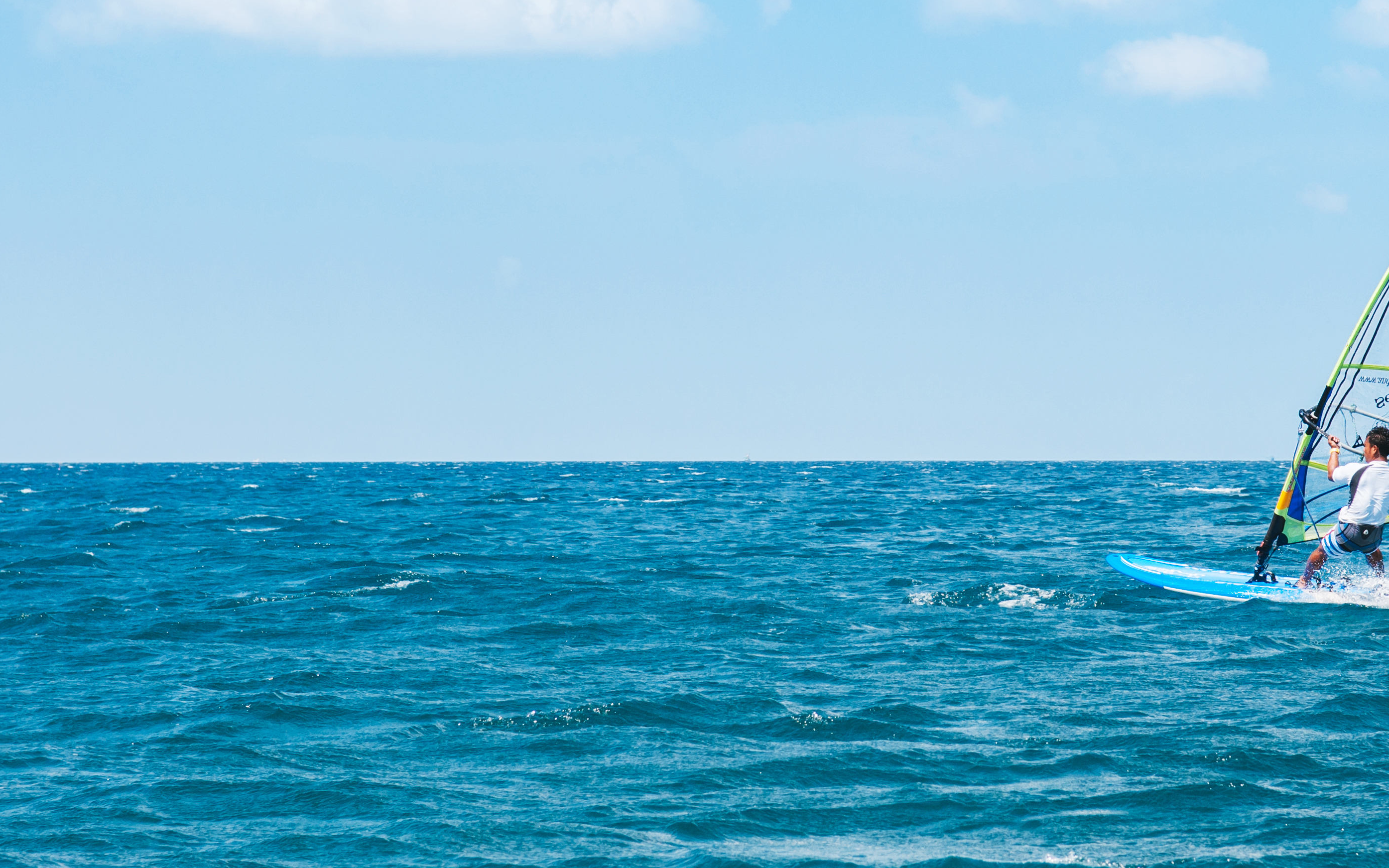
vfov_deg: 10.4
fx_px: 4761
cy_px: 331
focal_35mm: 126
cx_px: 978
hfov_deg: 16.5
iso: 160
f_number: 6.3
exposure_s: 1/1250
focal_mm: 55
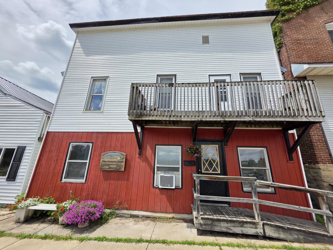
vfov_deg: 89.9
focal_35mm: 13
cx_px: 166
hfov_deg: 106.2
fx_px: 125
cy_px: 125
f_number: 1.9
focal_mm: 2.2
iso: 40
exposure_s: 1/2296
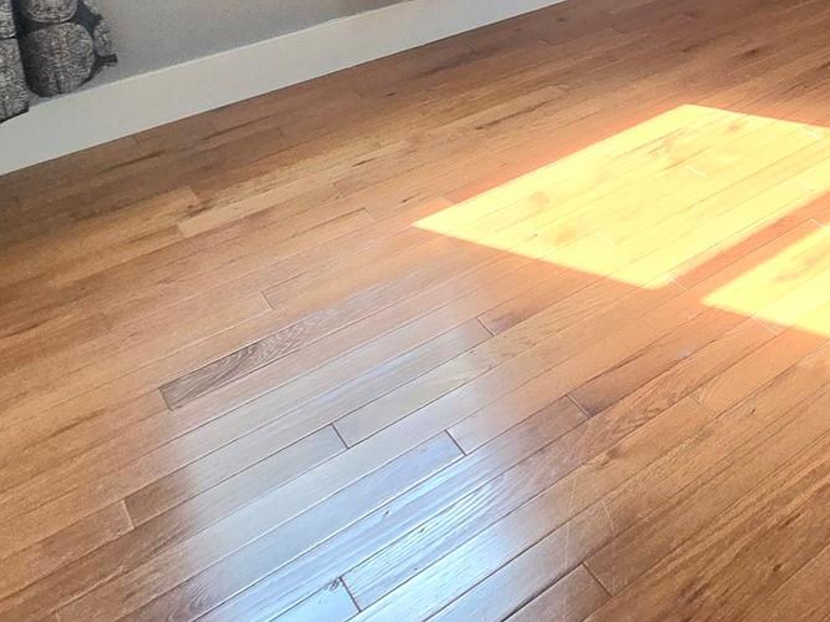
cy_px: -241
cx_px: 1155
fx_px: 959
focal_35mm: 40
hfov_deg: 31.6
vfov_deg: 27.9
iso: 80
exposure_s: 1/120
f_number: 2.2
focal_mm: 2.2
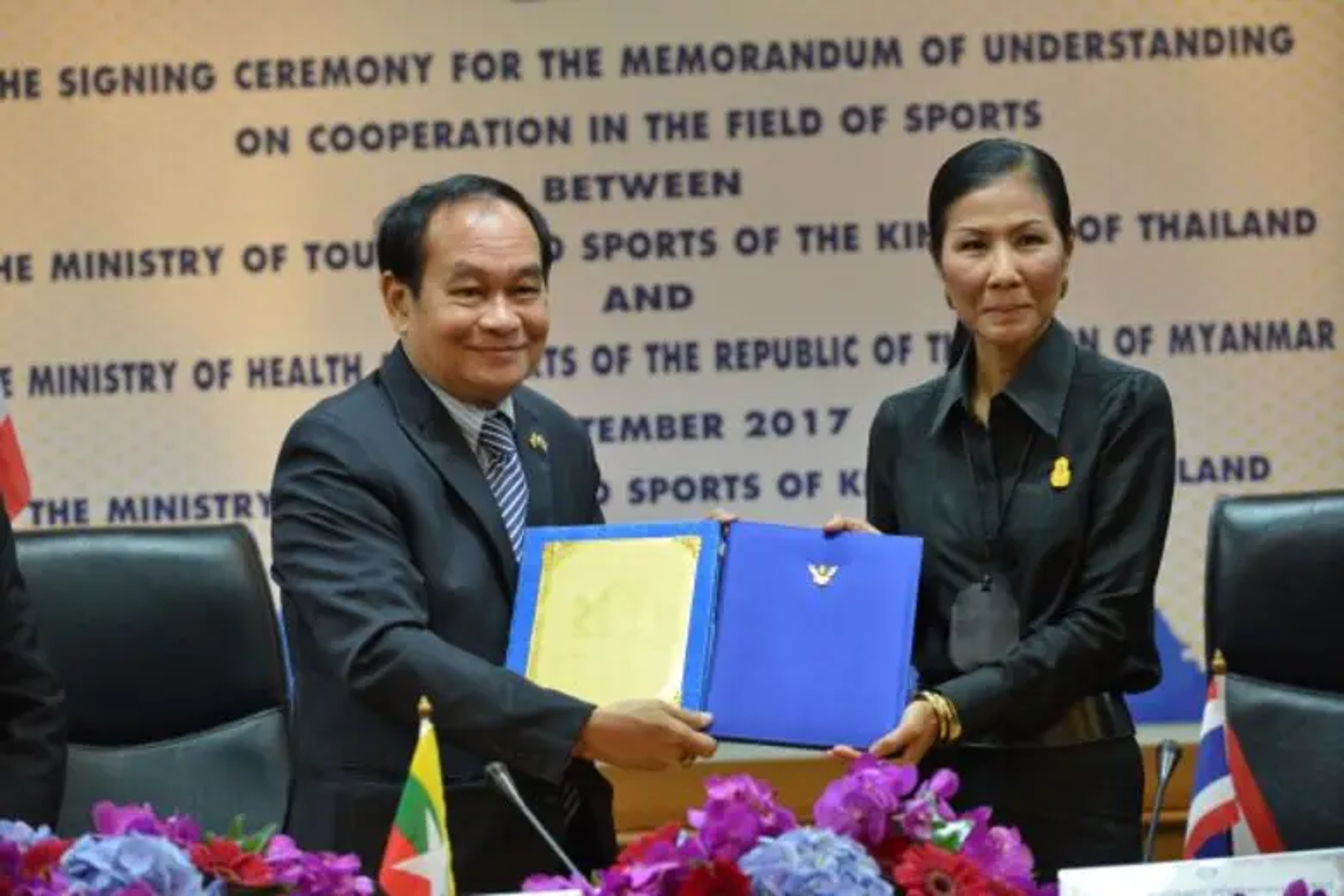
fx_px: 5413
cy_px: 448
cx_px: 672
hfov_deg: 14.2
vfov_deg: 9.5
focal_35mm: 145
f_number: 4
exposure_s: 1/125
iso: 1600
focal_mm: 145
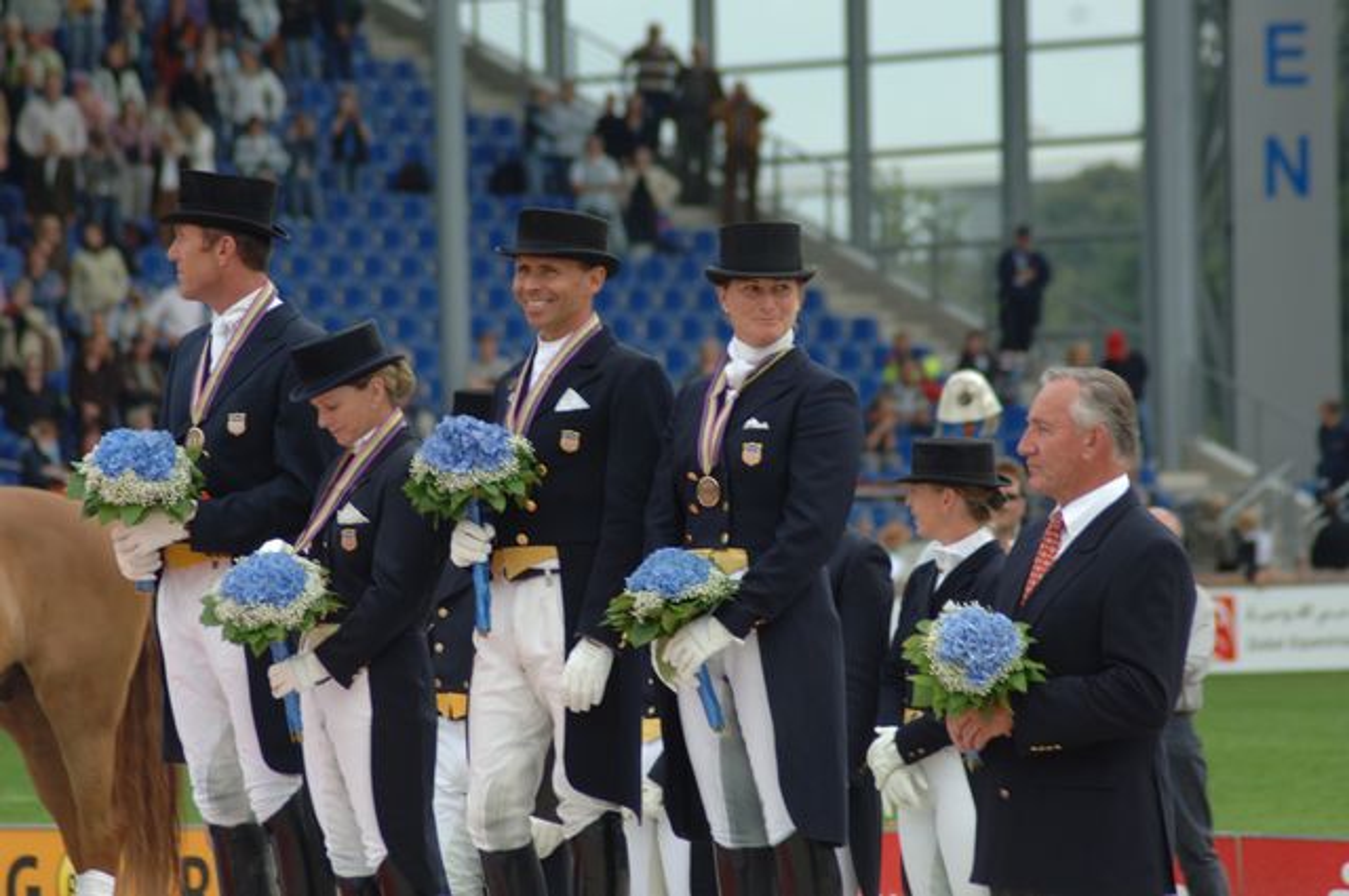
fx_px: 10666
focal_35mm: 285
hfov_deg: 7.2
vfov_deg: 4.8
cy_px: 448
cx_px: 674
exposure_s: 1/250
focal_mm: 190
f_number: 5.6
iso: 200
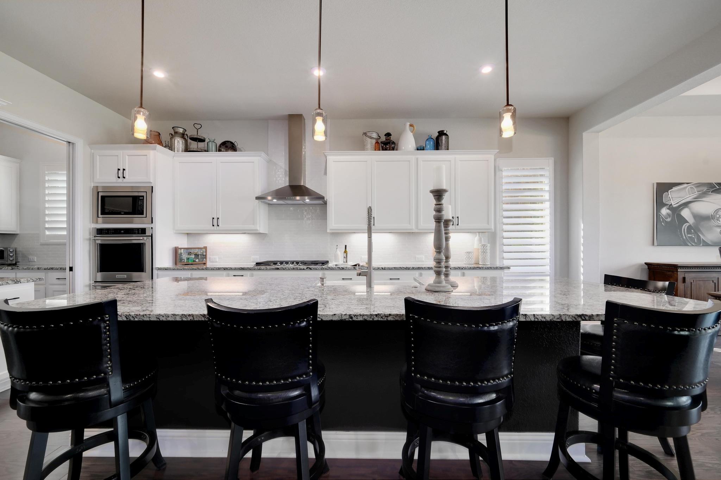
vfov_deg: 81.1
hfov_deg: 104.3
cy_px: 240
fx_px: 280
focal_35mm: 14
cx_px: 360
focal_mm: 14
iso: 1000
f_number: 9
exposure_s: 1/8
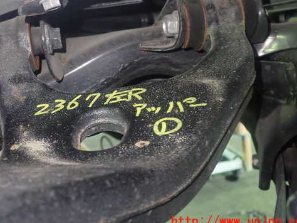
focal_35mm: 38
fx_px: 326
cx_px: 125
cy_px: 89
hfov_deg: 48.8
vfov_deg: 37.5
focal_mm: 5.4
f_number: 2.3
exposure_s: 1/30
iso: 800
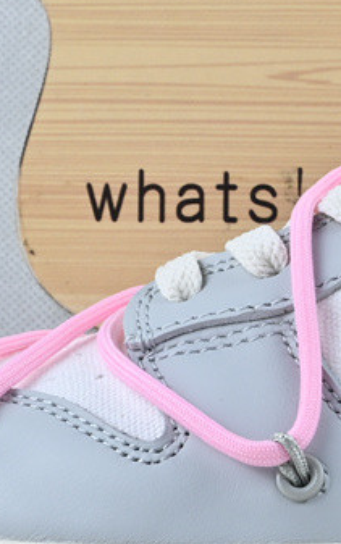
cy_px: 339
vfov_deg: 11.3
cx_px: 549
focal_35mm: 185
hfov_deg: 7.0
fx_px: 2747
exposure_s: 1/15
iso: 100
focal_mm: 34
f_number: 10
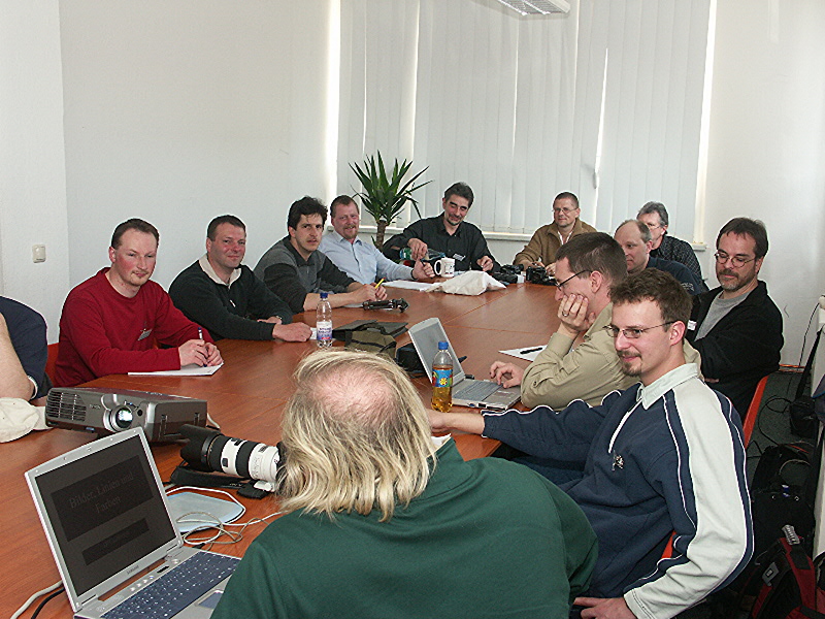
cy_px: 310
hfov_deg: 44.8
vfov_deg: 34.3
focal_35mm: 42
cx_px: 412
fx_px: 1001
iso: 100
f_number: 4
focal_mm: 10.95
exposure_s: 1/50
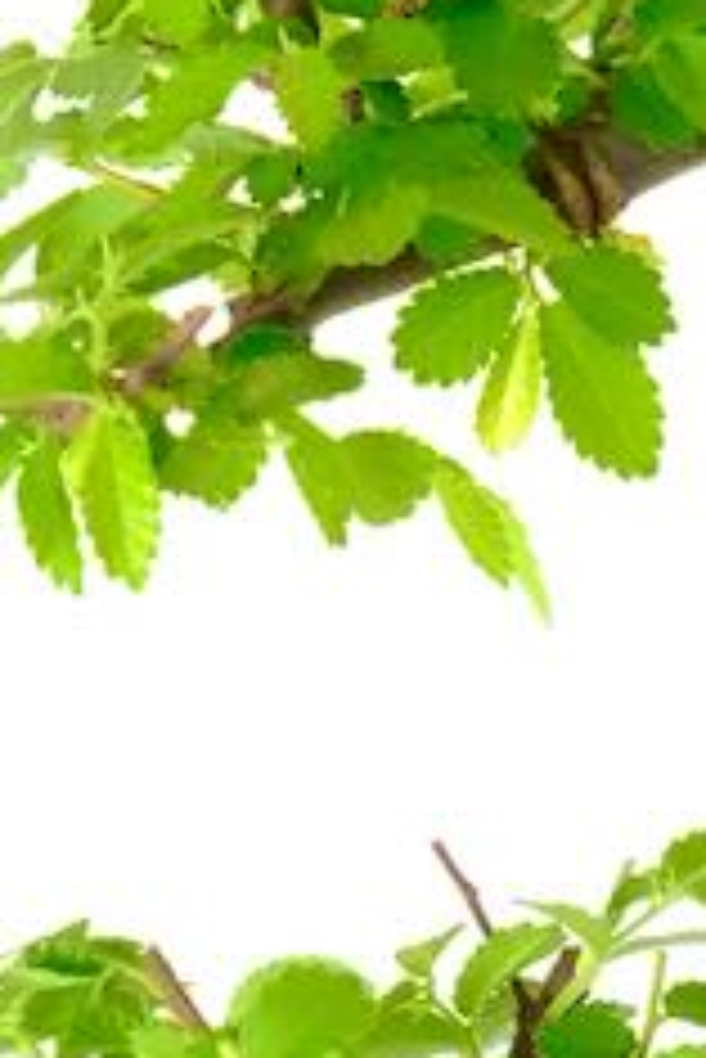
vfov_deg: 3.2
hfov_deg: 2.2
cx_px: 1345
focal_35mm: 637
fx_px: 18709
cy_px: 1531
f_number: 8
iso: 2000
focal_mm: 78.1
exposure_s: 1/50
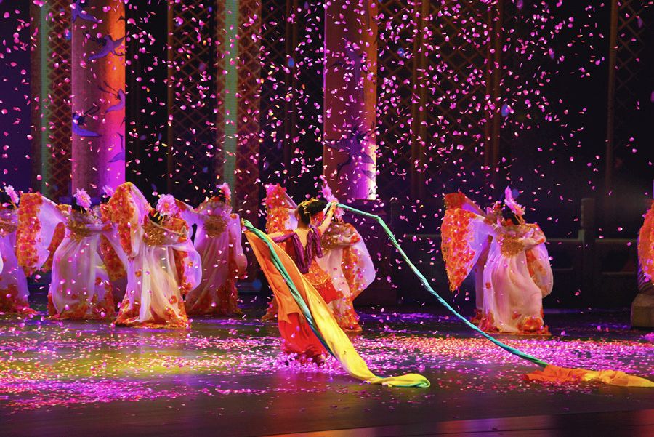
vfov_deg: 11.4
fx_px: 2181
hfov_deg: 17.1
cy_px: 218
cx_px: 327
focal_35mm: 120
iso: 400
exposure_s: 1/200
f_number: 7.1
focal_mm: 120
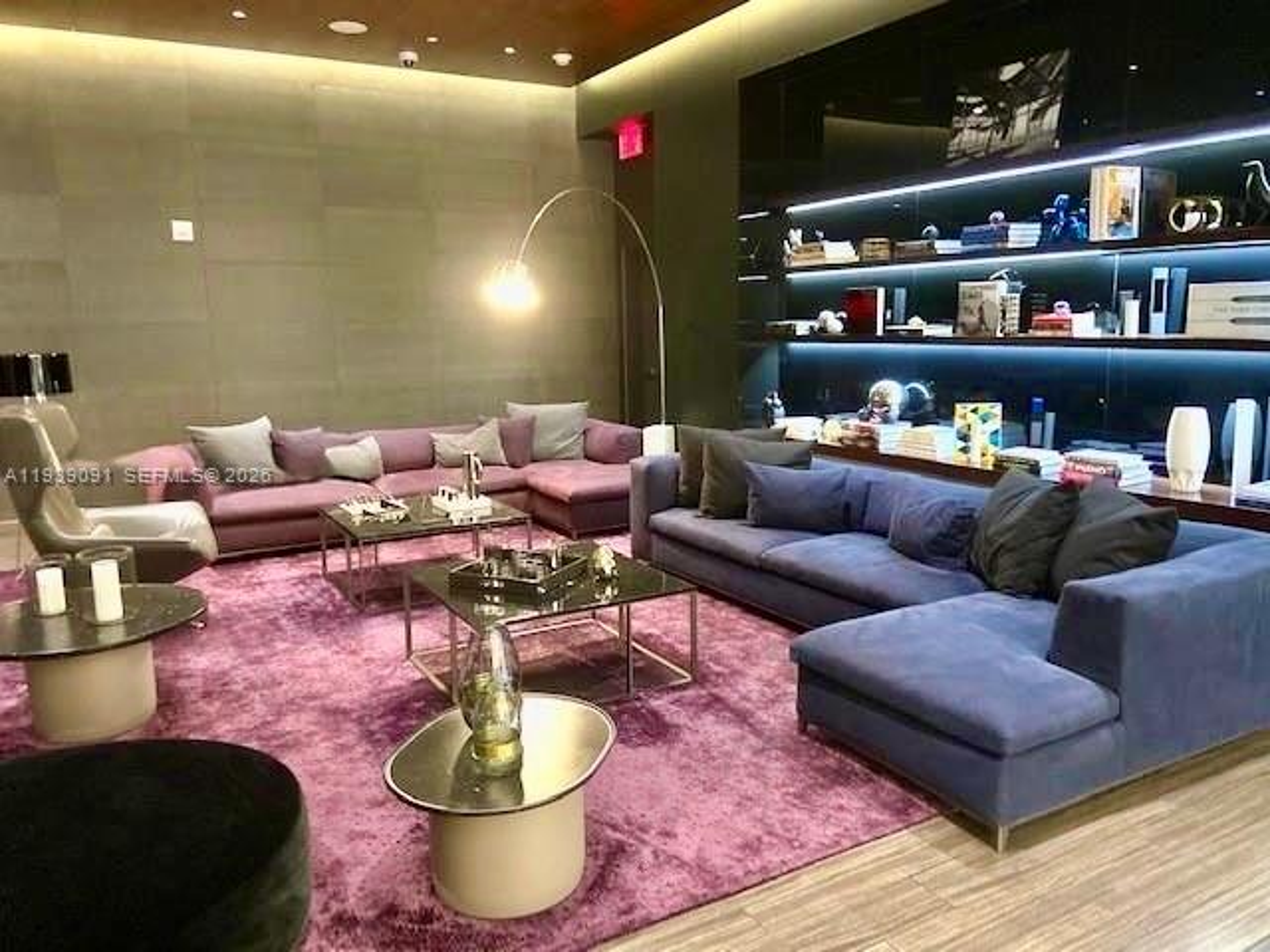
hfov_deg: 67.3
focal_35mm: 26
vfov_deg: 53.1
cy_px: 476
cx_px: 635
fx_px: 954
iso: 800
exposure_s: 1/30
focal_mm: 4.25
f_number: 1.8
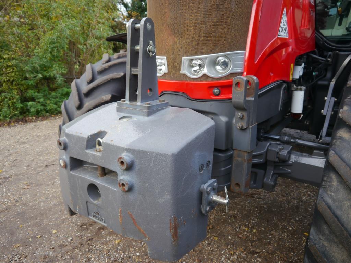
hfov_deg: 63.4
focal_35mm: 28
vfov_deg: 49.7
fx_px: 284
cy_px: 132
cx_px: 176
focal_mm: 14
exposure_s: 1/60
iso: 160
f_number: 3.5
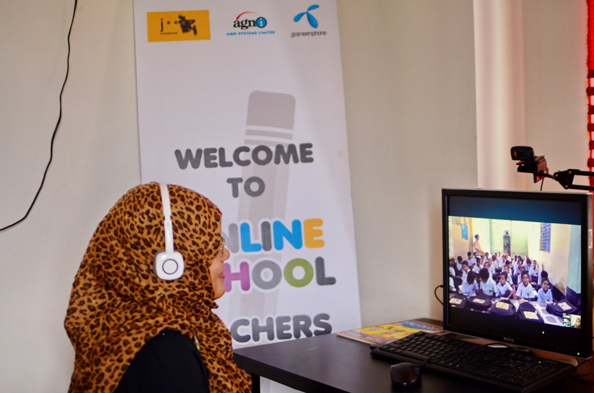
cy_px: 196
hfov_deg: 37.9
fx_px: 864
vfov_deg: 25.6
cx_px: 297
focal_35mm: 52
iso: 800
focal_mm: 35
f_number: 2
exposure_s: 1/200
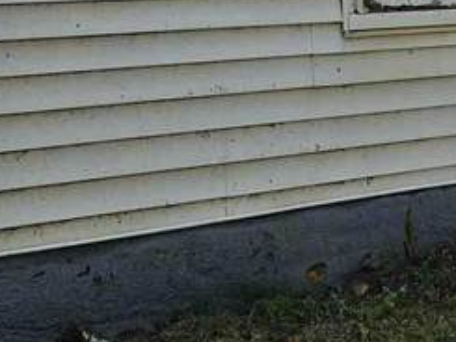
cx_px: 181
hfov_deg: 16.4
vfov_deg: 10.5
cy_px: -502
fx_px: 1582
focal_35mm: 120
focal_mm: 5.4
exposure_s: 1/611
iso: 25
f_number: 1.8
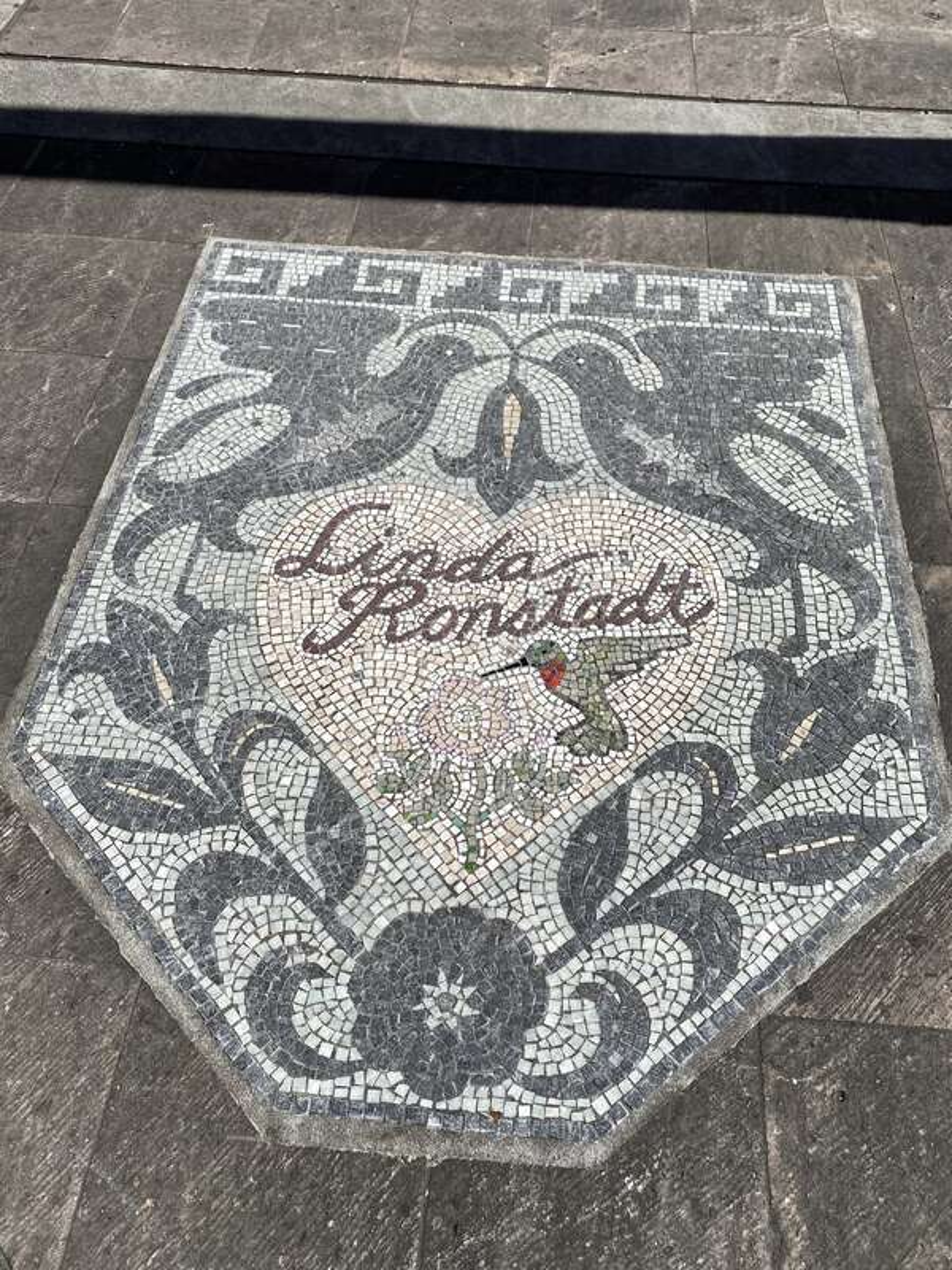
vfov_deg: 67.3
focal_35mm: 26
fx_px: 953
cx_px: 476
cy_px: 635
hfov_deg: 53.1
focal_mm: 4.25
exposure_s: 1/4274
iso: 32
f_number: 1.8
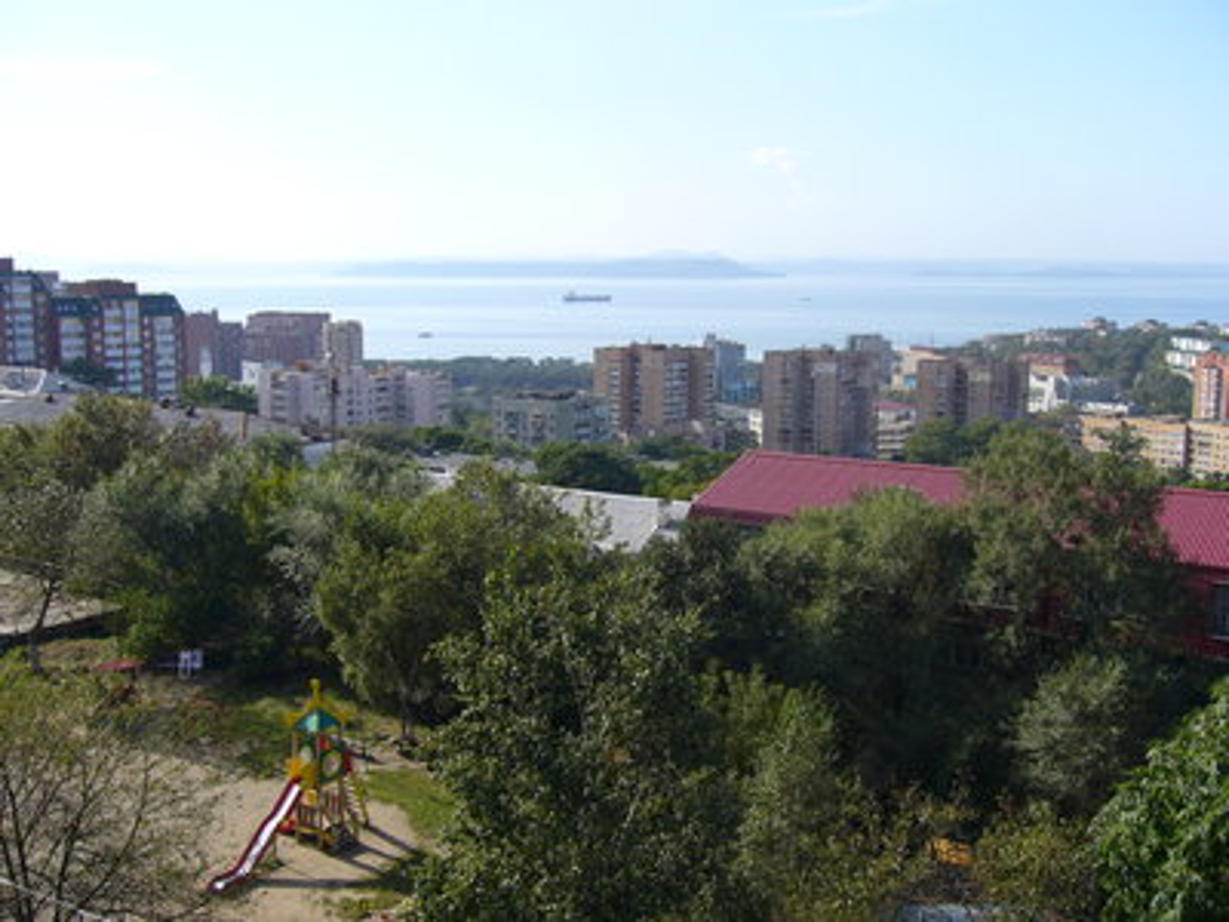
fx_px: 1278
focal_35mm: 36
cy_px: 461
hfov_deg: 51.4
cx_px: 614
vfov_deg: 39.7
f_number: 5.7
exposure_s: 1/200
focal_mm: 6
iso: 80
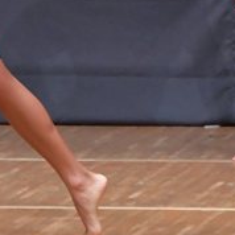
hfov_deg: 1.8
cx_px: 100
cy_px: -26
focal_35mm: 998
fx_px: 7665
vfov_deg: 1.8
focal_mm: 180
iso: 6400
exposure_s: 1/400
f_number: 5.6
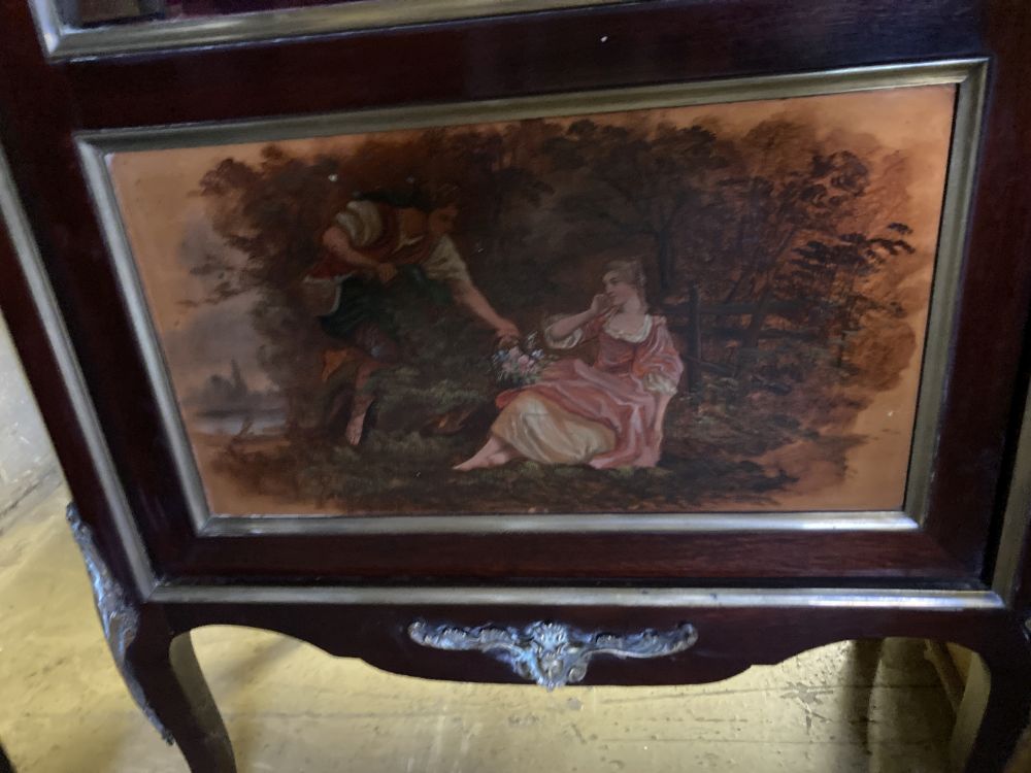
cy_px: 386
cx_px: 516
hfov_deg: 63.4
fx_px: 834
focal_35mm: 28
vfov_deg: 49.7
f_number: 1.8
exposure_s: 1/17
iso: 1000
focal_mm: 3.99
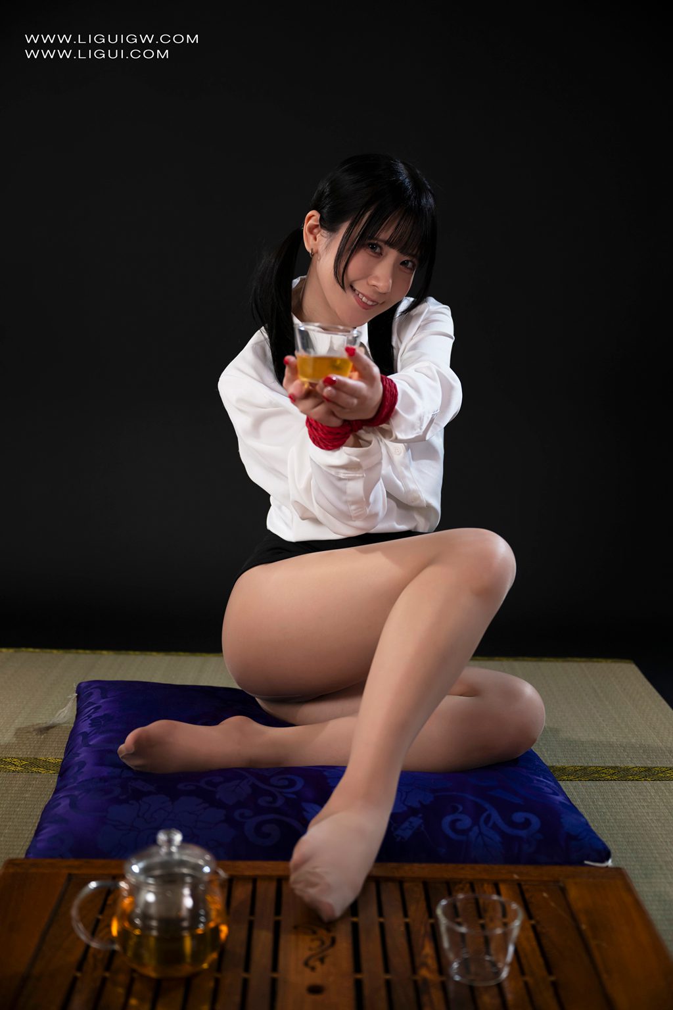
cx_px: 336
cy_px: 505
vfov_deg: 43.6
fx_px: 1262
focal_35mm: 45
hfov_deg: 29.9
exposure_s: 1/125
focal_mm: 45
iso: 320
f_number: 2.8
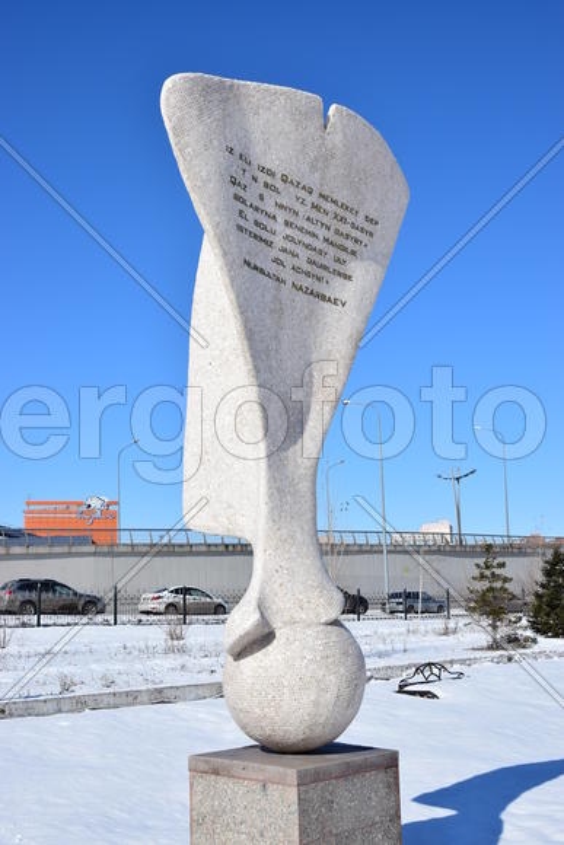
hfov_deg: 34.2
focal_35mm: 39
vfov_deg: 49.5
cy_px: 422
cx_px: 282
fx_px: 916
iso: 100
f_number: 9
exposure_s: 1/320
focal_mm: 26
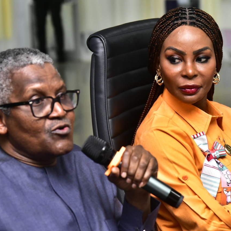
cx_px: 98
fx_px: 1155
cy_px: 116
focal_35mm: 153
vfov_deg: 11.4
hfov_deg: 11.4
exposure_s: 1/125
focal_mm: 120
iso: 3200
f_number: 5.6
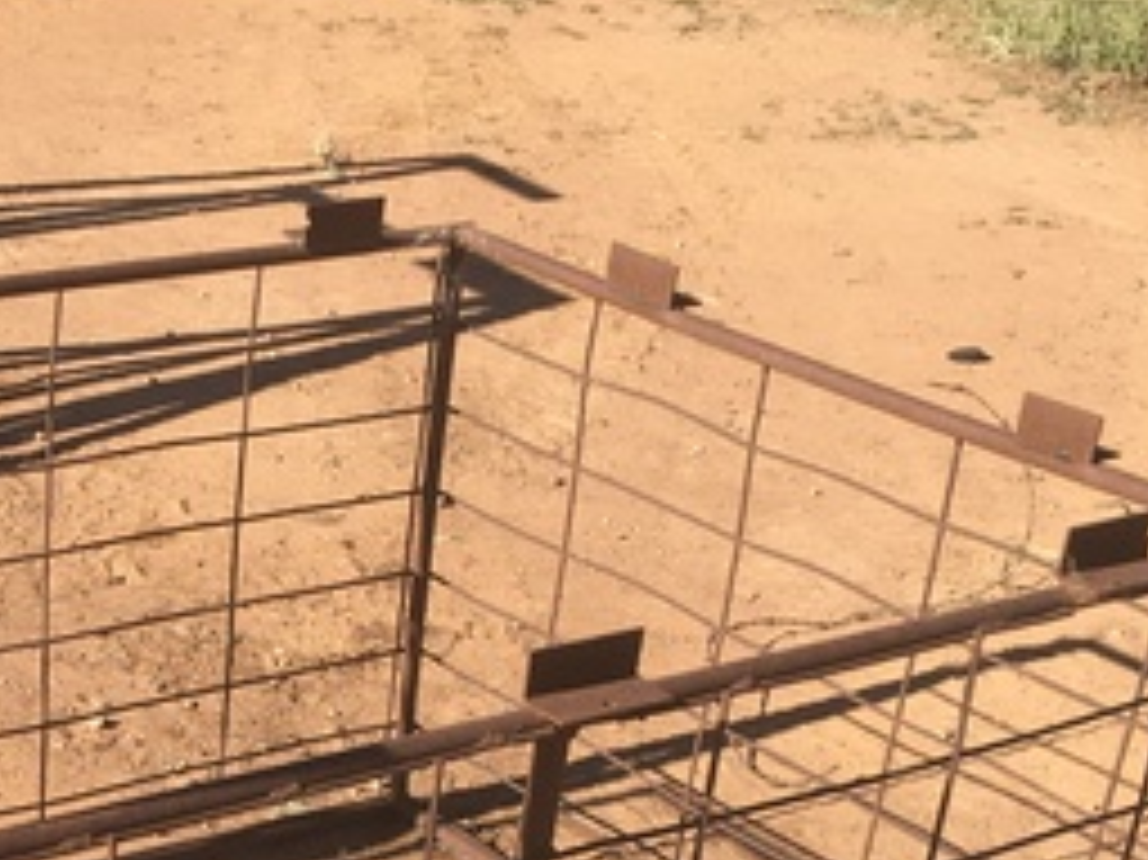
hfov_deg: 25.1
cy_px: 984
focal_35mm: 75
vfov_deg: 18.7
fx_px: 2486
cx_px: 81
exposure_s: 1/1131
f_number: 2.2
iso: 25
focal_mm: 4.15
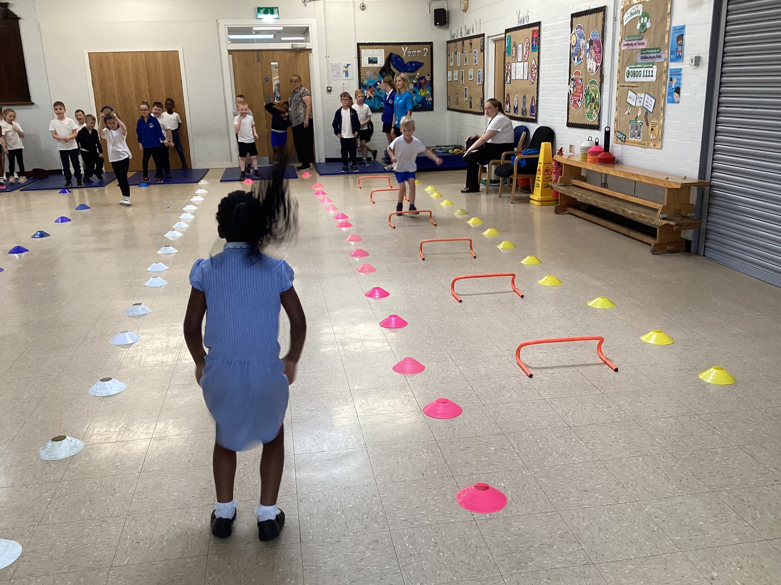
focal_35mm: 32
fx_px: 722
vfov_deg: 44.2
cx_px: 403
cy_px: 298
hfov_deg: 56.8
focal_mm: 3.3
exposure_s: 1/50
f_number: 2.4
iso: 80
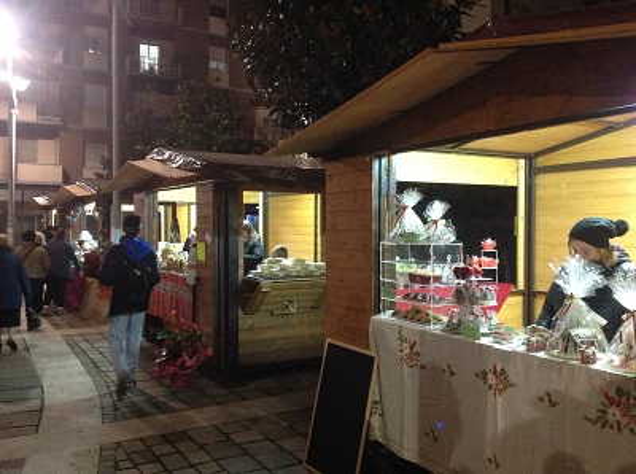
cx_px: 318
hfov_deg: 52.7
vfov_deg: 40.5
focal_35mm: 35
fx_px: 642
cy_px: 237
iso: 500
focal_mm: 4.28
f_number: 2.4
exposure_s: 1/17
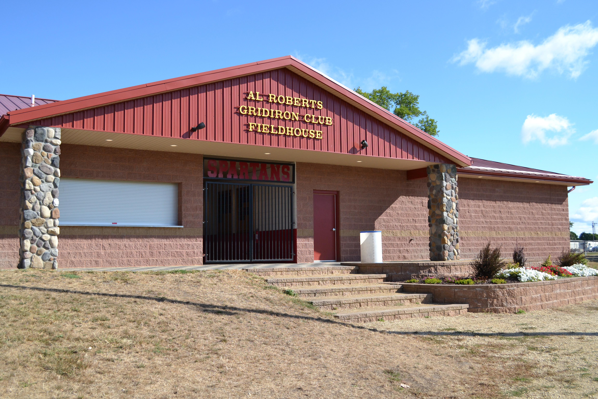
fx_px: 598
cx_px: 299
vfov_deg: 36.9
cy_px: 200
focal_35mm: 36
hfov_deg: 53.1
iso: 400
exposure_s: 1/1250
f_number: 5.6
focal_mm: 24
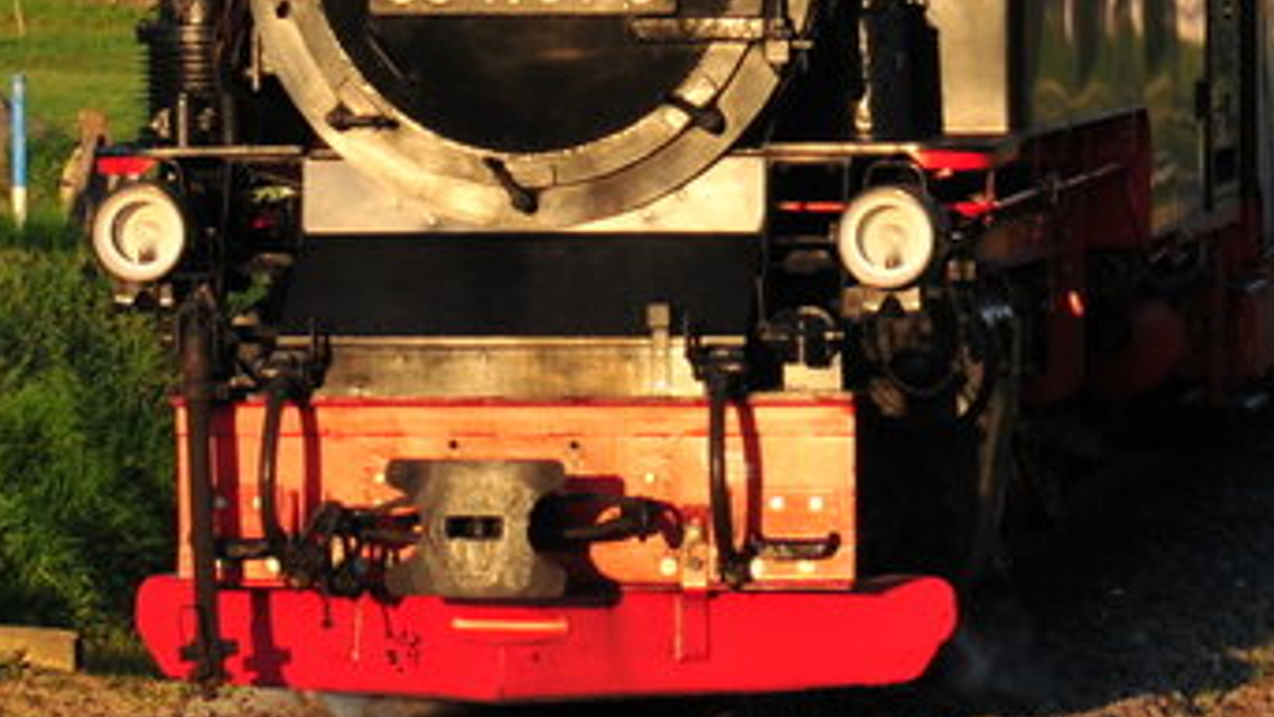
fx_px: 8954
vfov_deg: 4.6
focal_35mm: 265
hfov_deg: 8.1
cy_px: -77
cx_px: 714
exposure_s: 1/250
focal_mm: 48
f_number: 11
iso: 400
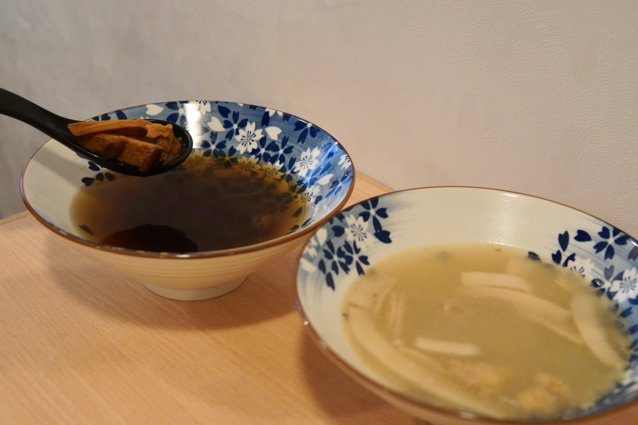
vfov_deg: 29.9
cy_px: 212
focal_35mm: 45
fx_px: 797
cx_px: 319
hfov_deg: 43.6
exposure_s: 1/160
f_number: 4.5
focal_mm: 30
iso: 5000
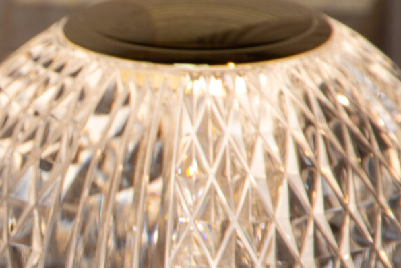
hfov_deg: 4.0
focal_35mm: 516
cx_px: -198
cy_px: 284
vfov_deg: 2.7
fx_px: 5749
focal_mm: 120
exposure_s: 1/20
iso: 200
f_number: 10
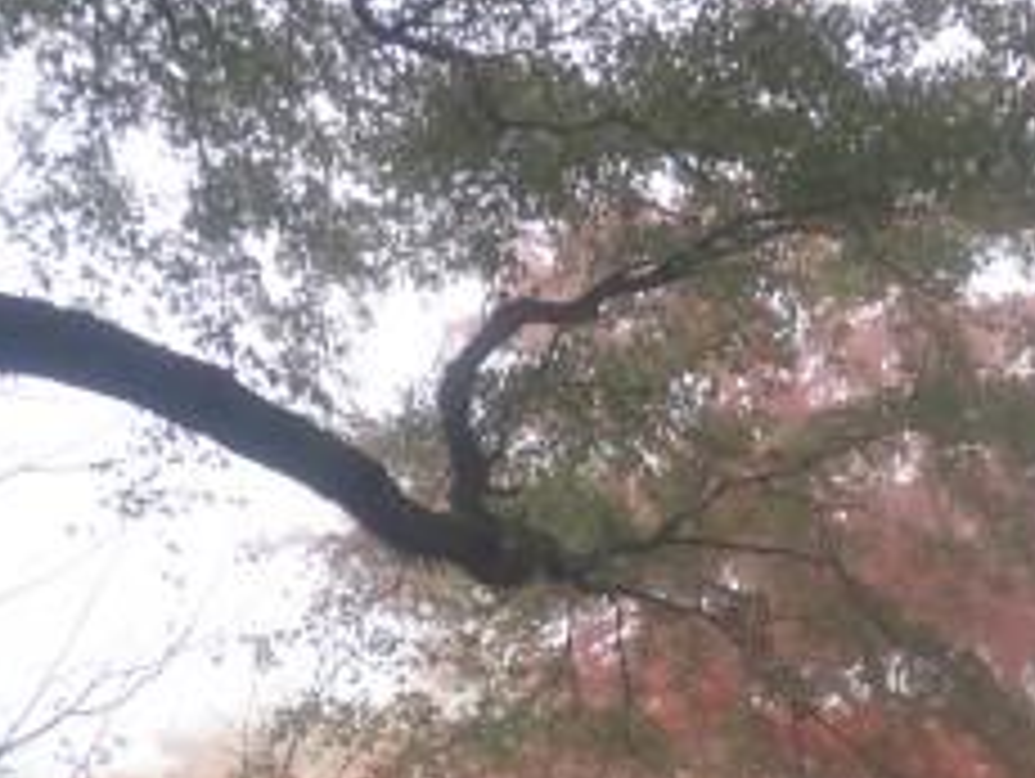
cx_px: 882
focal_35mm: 74
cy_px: 693
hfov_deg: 25.7
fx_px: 2215
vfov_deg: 19.6
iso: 100
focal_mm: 6.83
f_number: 2.7
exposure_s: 1/160
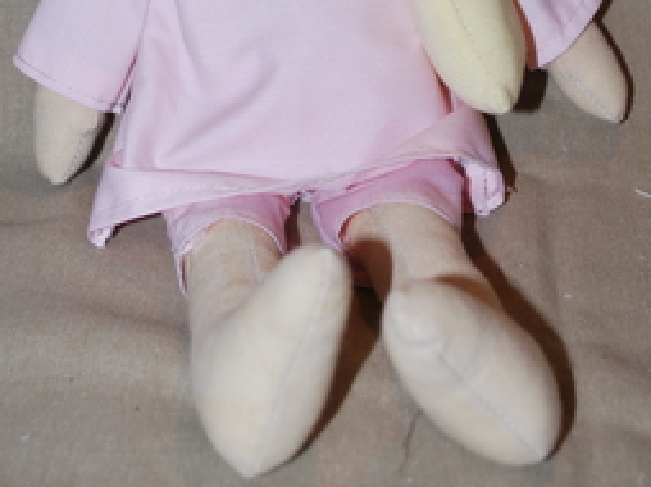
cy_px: -23
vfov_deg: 16.5
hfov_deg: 22.5
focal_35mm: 87
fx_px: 1635
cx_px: 309
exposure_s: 1/60
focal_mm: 34
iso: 200
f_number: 5
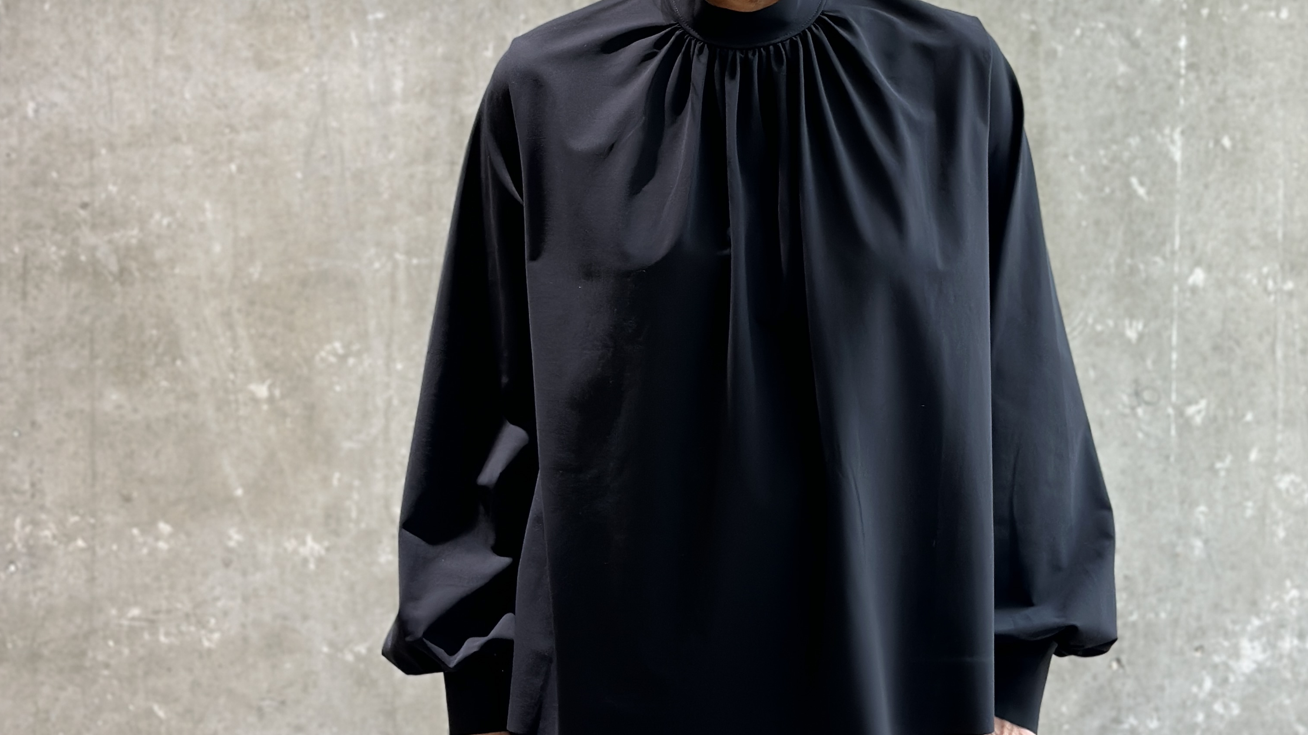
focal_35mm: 70
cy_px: 221
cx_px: 655
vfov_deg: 17.2
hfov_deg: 30.2
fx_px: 2428
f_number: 1.78
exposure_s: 1/50
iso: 125
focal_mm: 6.86
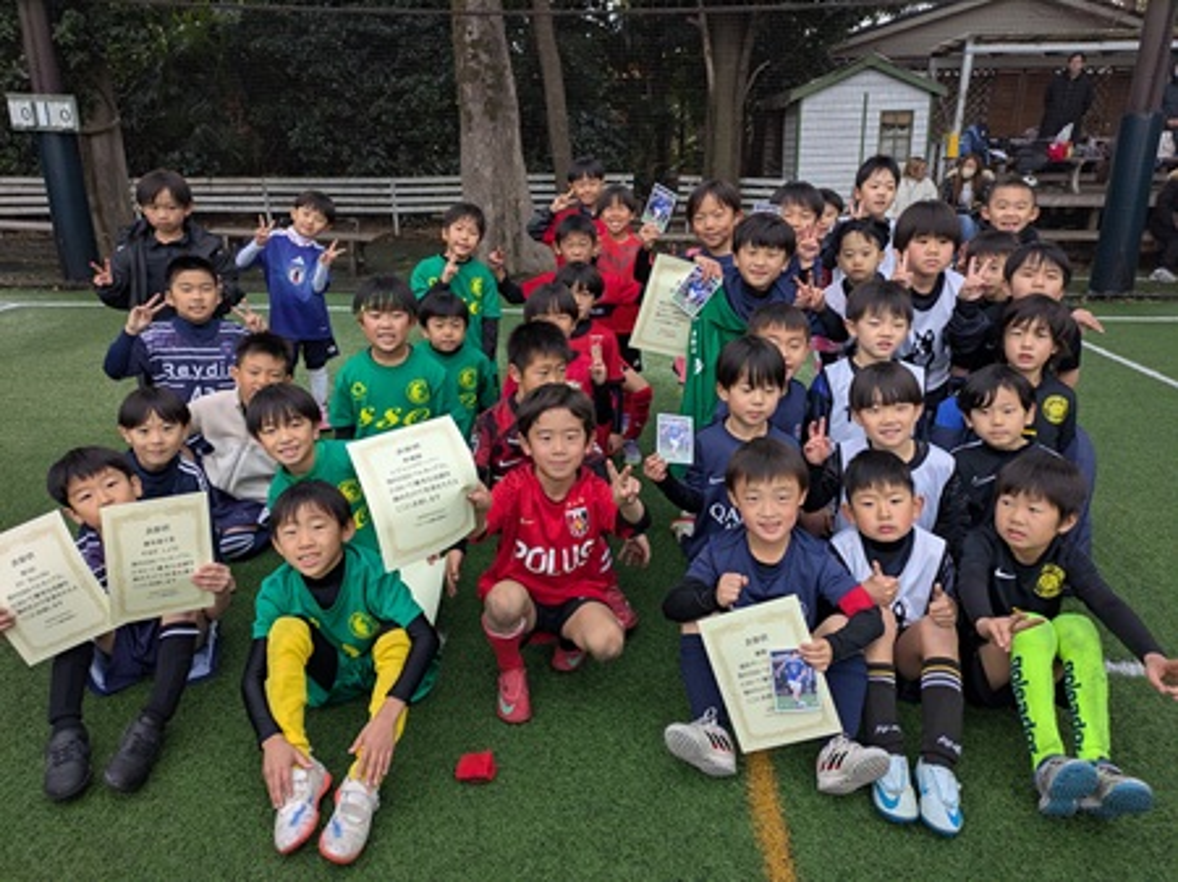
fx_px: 850
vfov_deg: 54.8
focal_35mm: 25
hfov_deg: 69.4
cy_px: 441
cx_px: 589
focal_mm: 5.43
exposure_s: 1/395
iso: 40
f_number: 1.89
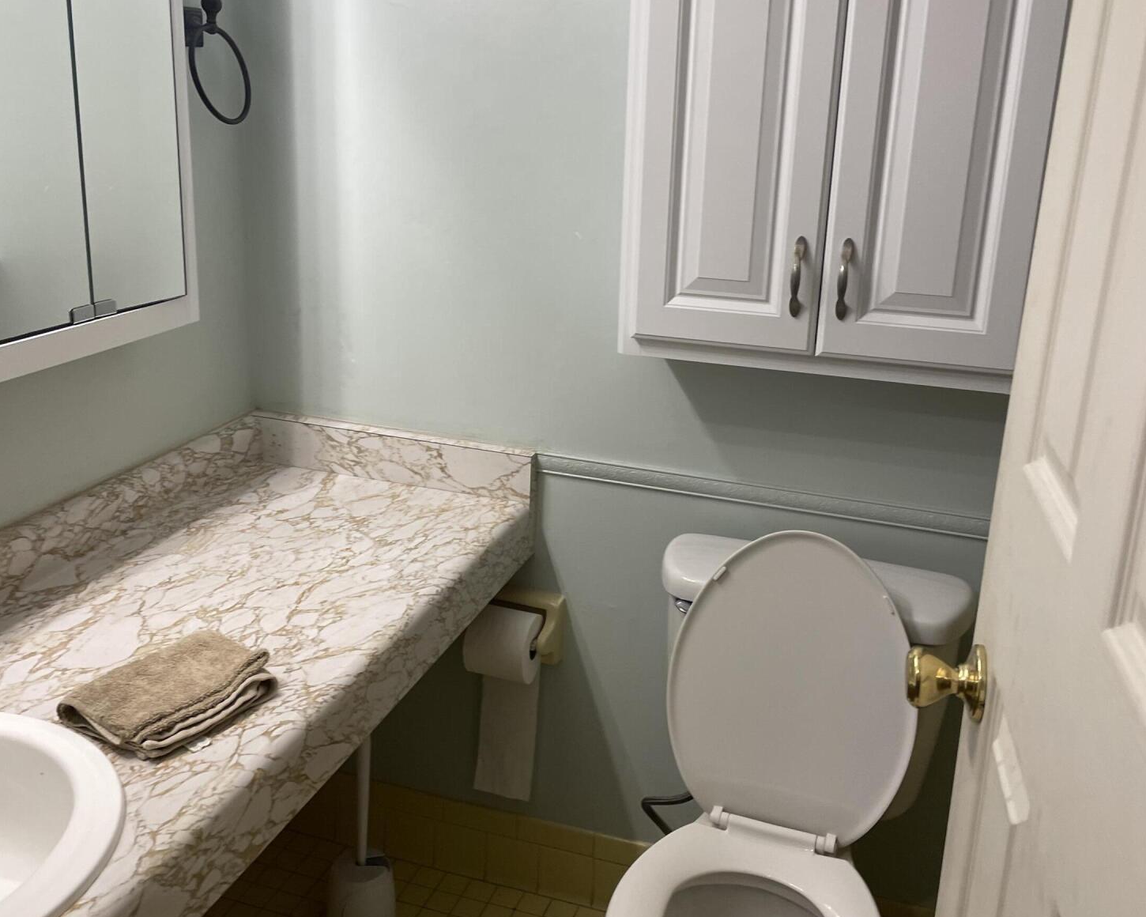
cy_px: 434
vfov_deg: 42.2
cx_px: 565
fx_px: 1187
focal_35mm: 35
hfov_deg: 51.5
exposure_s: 1/60
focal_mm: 4.2
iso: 64
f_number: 1.6
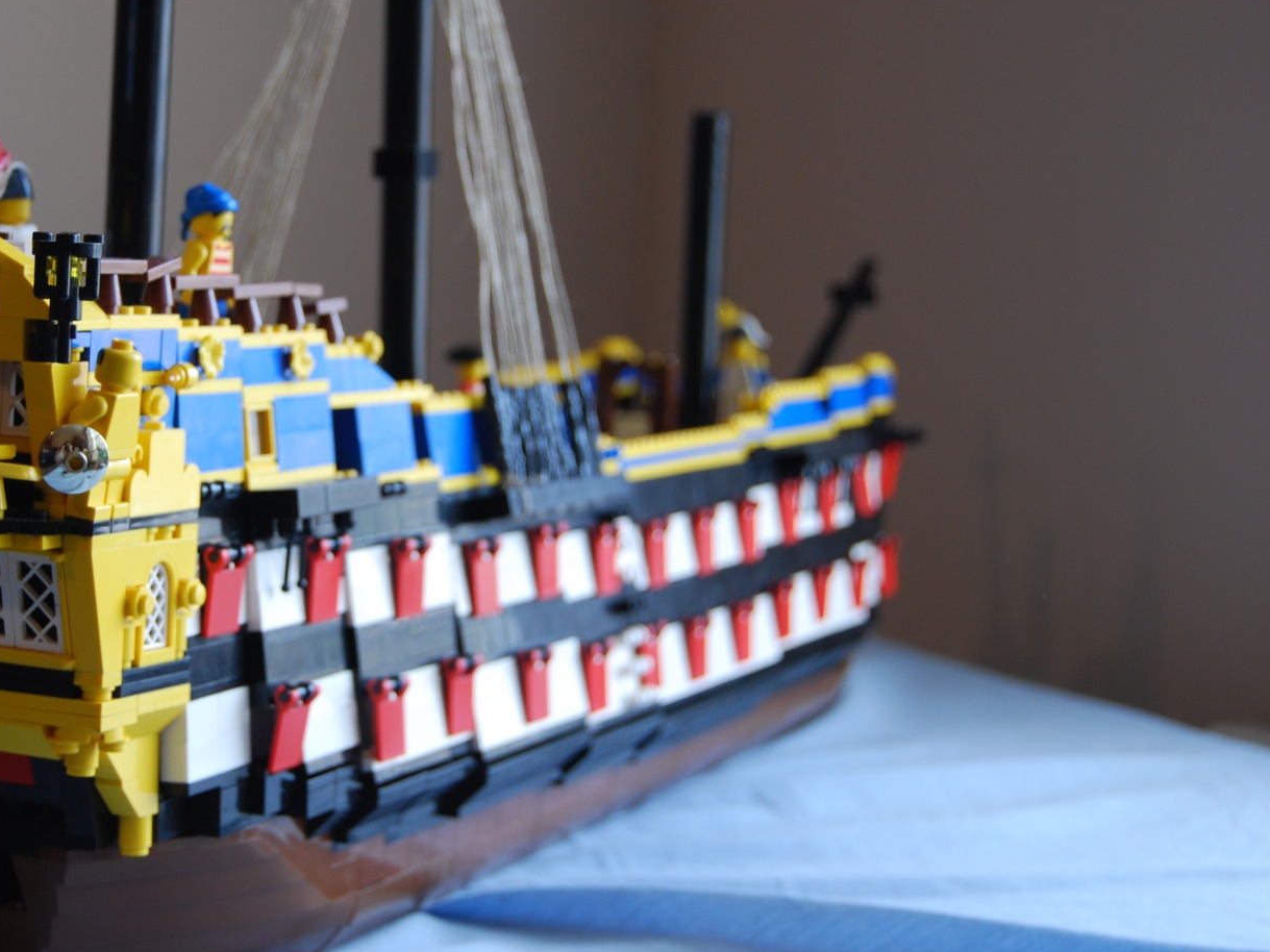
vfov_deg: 18.2
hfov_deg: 24.0
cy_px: 391
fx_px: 2971
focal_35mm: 81
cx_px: 397
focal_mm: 38
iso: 280
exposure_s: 1/30
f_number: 4.8
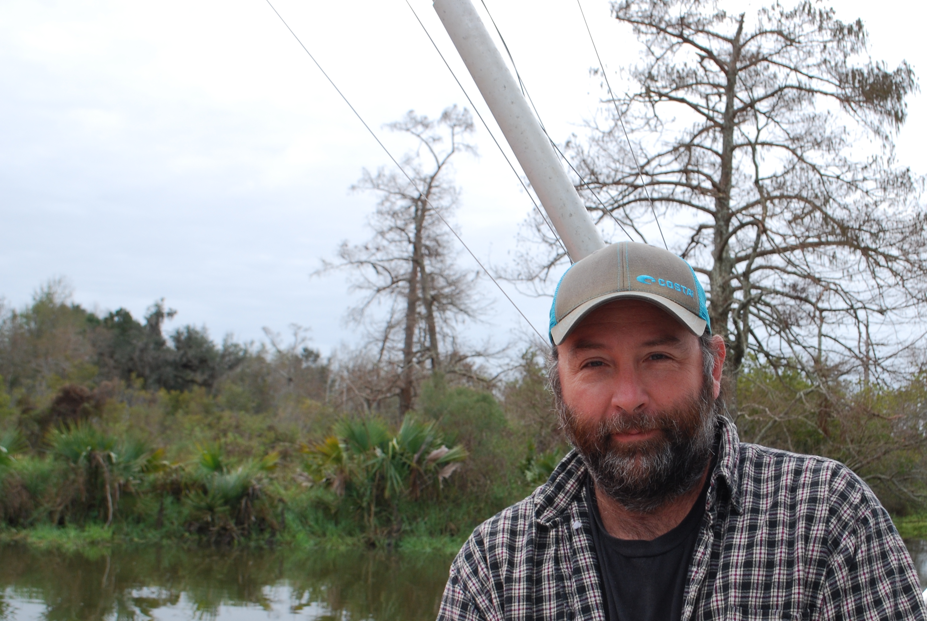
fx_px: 1289
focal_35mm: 50
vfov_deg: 27.0
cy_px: 374
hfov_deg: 39.3
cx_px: 577
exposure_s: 1/125
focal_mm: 26
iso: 200
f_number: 9
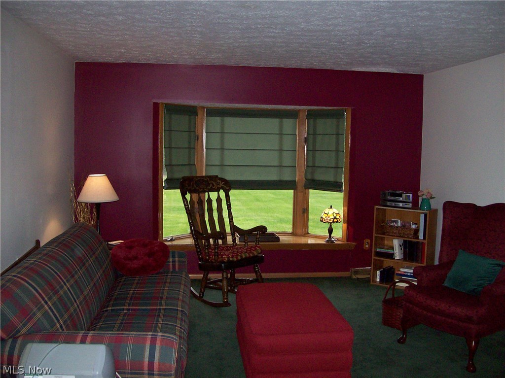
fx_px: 525
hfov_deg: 51.4
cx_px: 252
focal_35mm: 36
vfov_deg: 39.6
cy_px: 189
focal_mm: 6
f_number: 2.7
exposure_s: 1/64
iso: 140
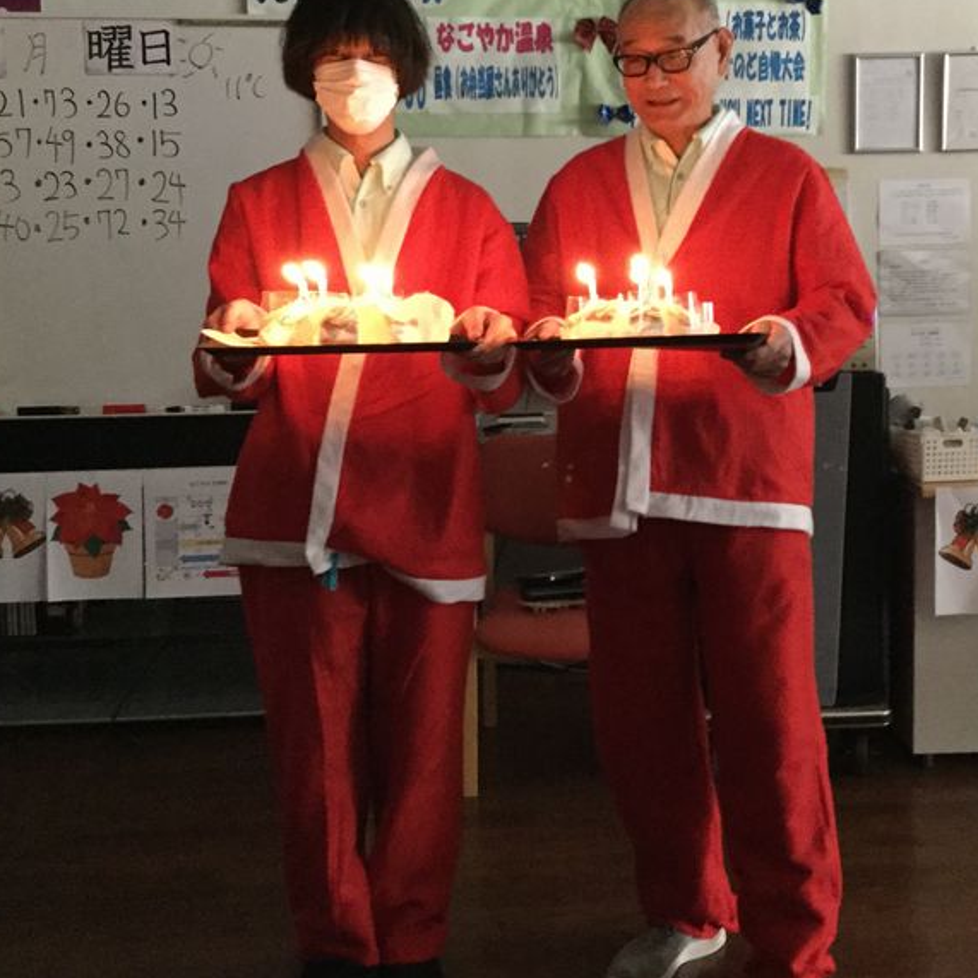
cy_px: 360
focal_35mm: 47
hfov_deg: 35.9
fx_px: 1502
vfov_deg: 35.8
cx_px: 599
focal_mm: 3.3
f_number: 2.4
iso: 500
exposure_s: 1/15
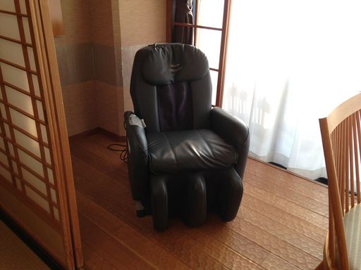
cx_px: 180
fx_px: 344
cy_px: 135
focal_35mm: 33
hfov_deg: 55.4
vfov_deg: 42.9
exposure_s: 1/60
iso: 64
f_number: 2.4
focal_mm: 4.13
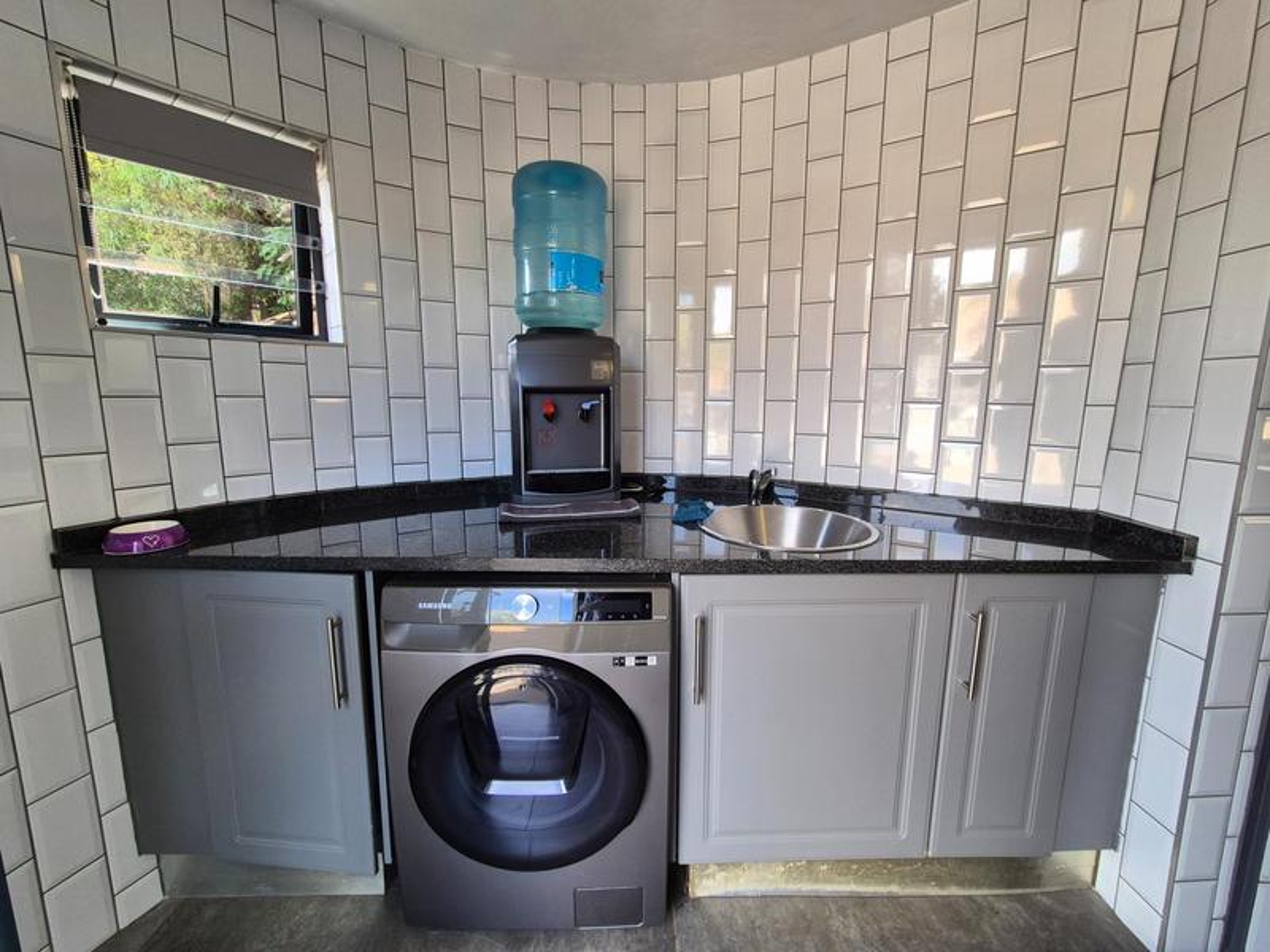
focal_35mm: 13
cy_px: 476
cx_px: 635
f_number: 2.2
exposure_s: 1/100
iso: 100
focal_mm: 2.2
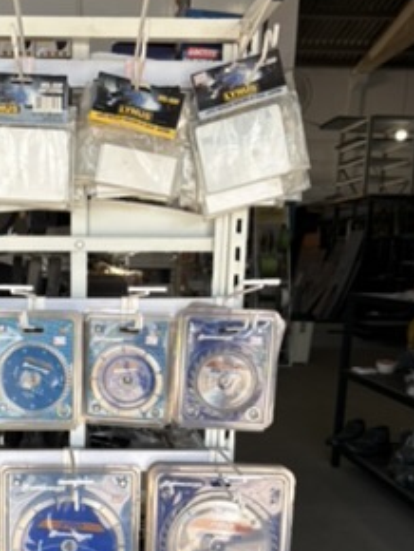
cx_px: 97
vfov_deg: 42.2
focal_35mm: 43
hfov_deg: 32.9
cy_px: 428
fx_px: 685
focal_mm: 5.96
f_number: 1.6
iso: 40
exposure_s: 1/178
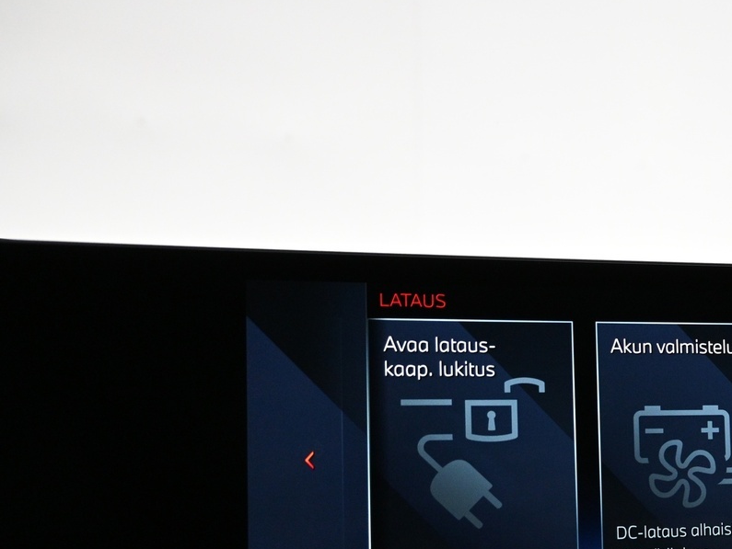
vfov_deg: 30.0
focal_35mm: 47
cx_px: 716
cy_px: 455
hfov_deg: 36.7
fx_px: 994
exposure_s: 1/100
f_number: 3.5
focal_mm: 16
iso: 1600
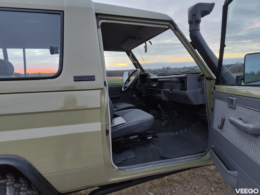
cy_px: 98
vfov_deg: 59.0
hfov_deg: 73.9
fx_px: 173
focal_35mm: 23
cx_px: 130
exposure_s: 1/50
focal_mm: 6.06
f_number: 1.8
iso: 100
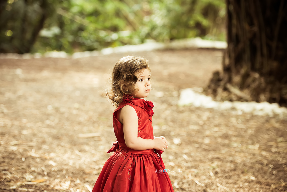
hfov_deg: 21.5
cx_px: 144
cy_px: 96
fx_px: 758
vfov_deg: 14.4
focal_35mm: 95
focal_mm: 95
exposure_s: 1/125
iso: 1000
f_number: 2.8
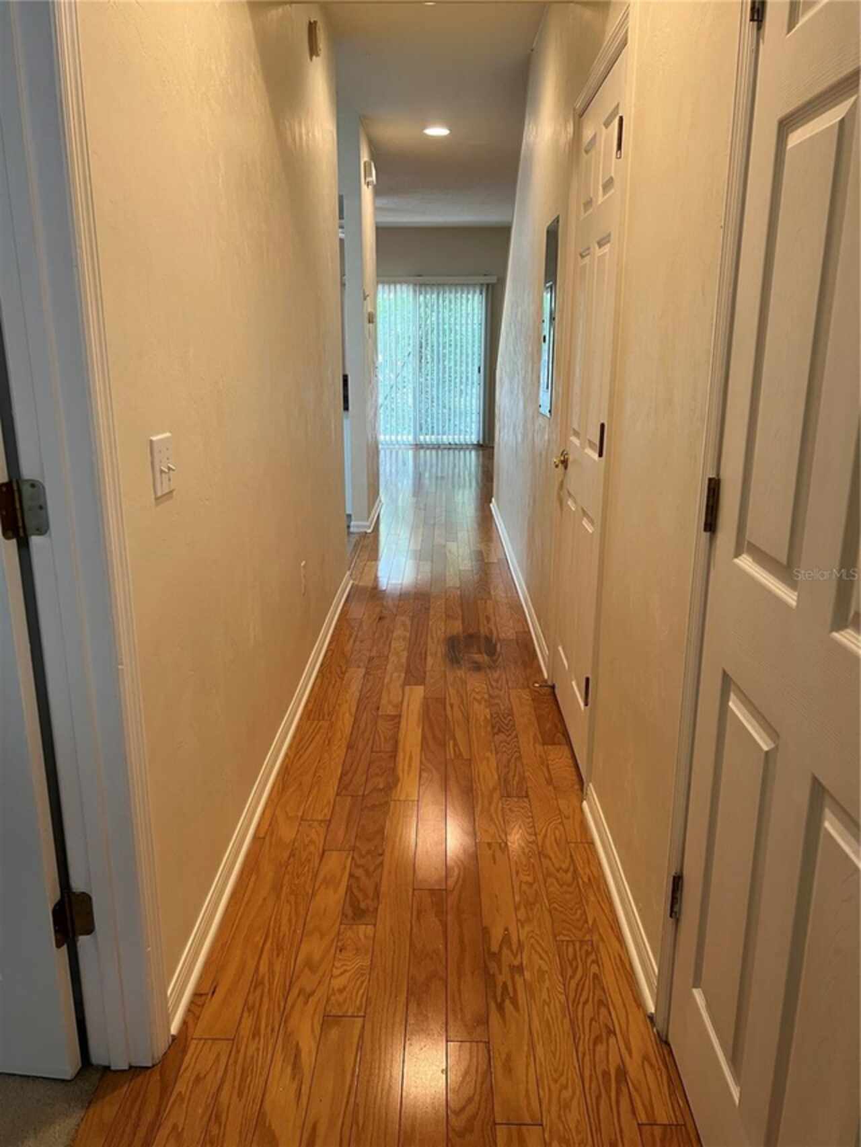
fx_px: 862
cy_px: 574
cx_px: 430
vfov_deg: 67.3
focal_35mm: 26
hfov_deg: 53.1
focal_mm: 5.7
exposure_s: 1/60
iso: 80
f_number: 1.5
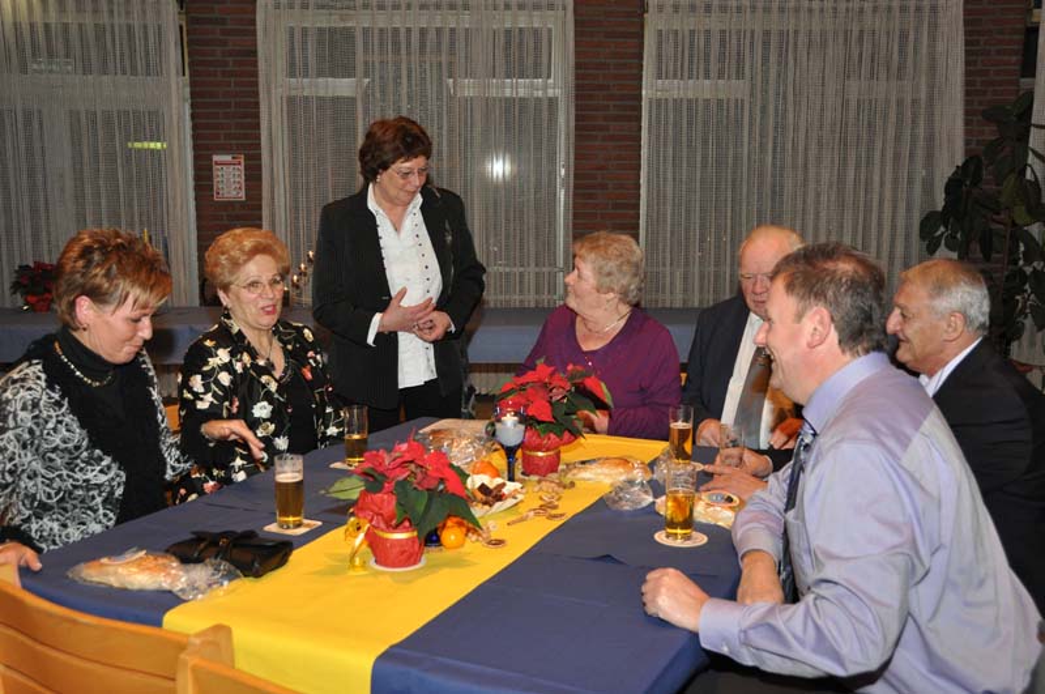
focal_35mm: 39
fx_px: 1130
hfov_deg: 49.6
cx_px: 522
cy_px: 347
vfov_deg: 34.1
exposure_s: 1/60
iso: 800
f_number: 4
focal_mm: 26
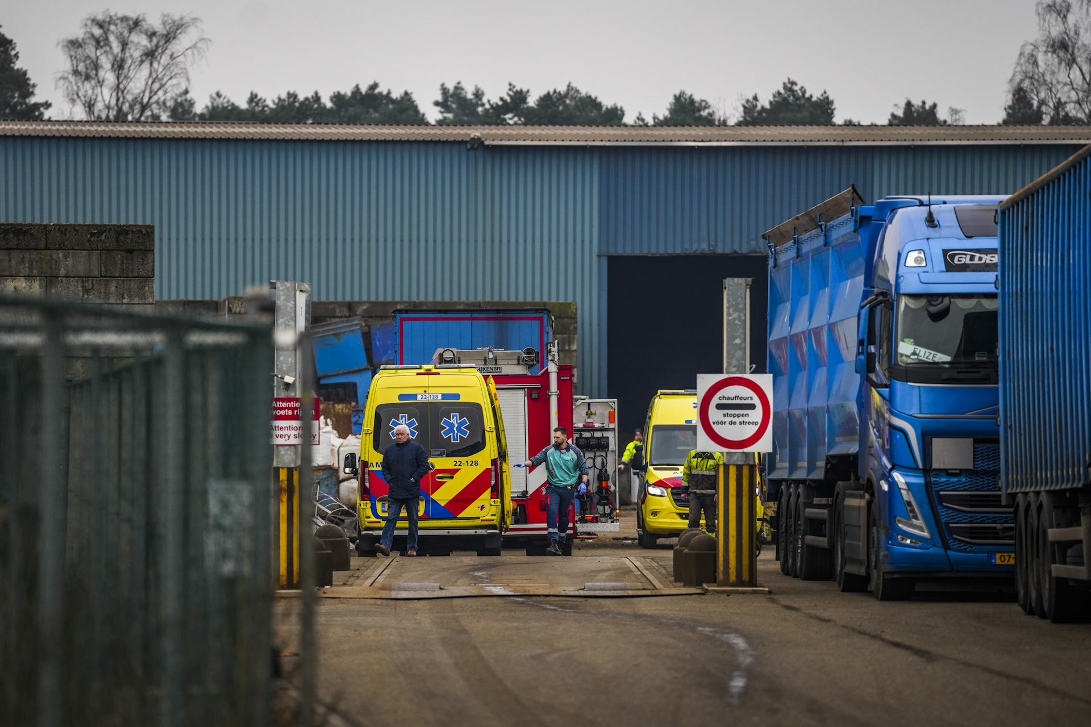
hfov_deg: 10.3
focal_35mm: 200
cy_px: 364
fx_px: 6061
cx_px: 546
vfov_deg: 6.9
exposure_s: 1/2000
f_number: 2.8
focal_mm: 200
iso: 400
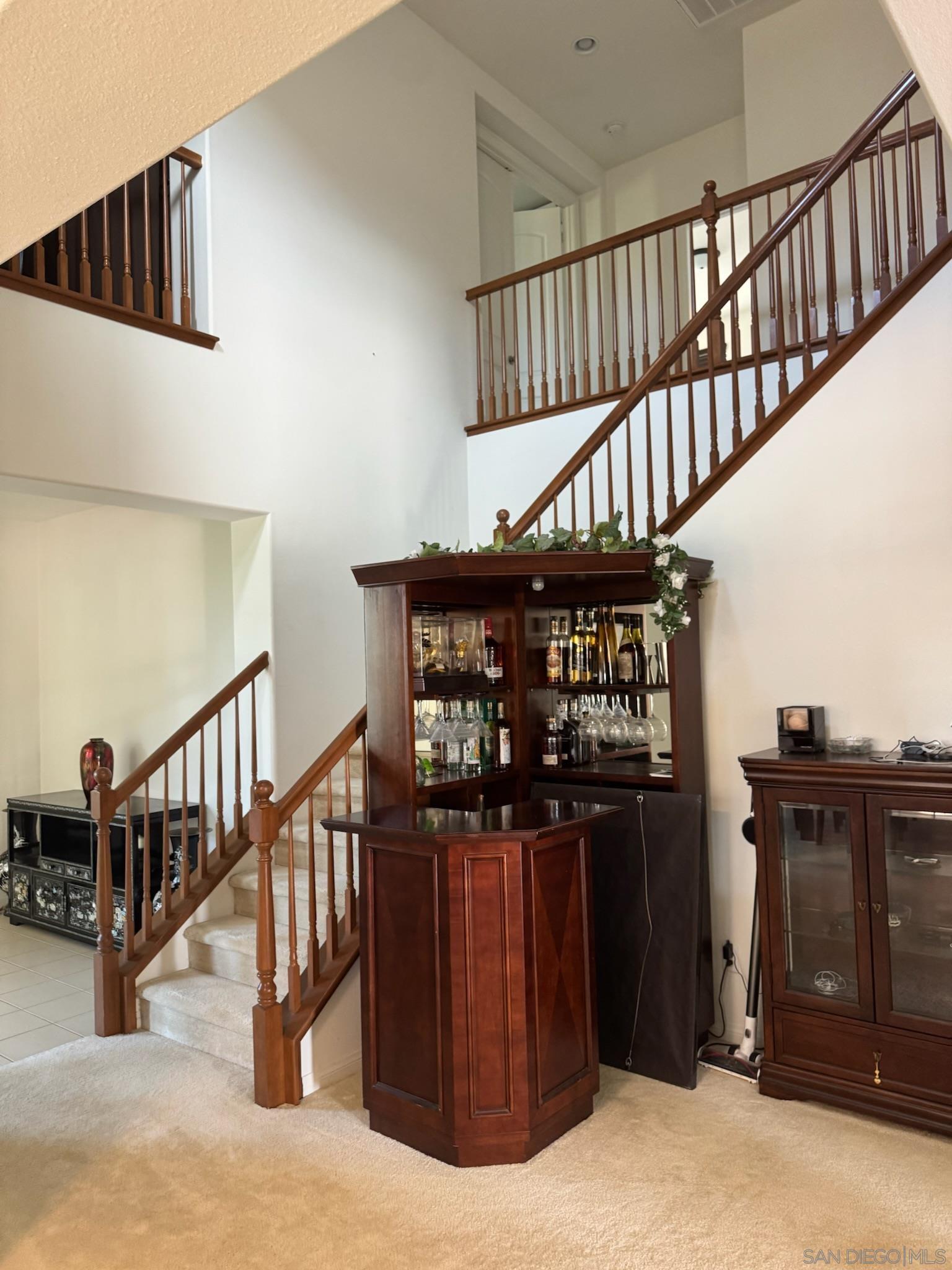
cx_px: 476
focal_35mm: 24
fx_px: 880
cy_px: 635
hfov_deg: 56.8
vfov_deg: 71.6
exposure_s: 1/60
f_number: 1.78
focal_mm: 6.76
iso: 250
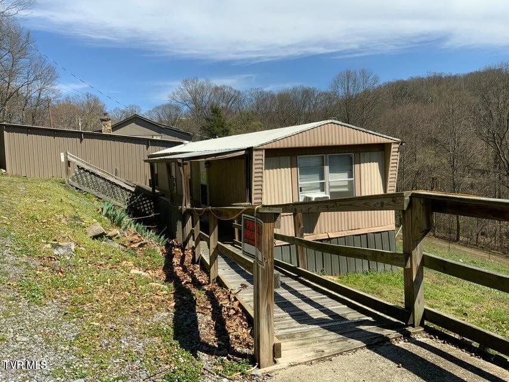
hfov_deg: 61.7
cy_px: 191
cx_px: 254
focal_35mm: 29
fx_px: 426
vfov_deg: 48.2
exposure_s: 1/2227
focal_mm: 3
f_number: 1.8
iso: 16
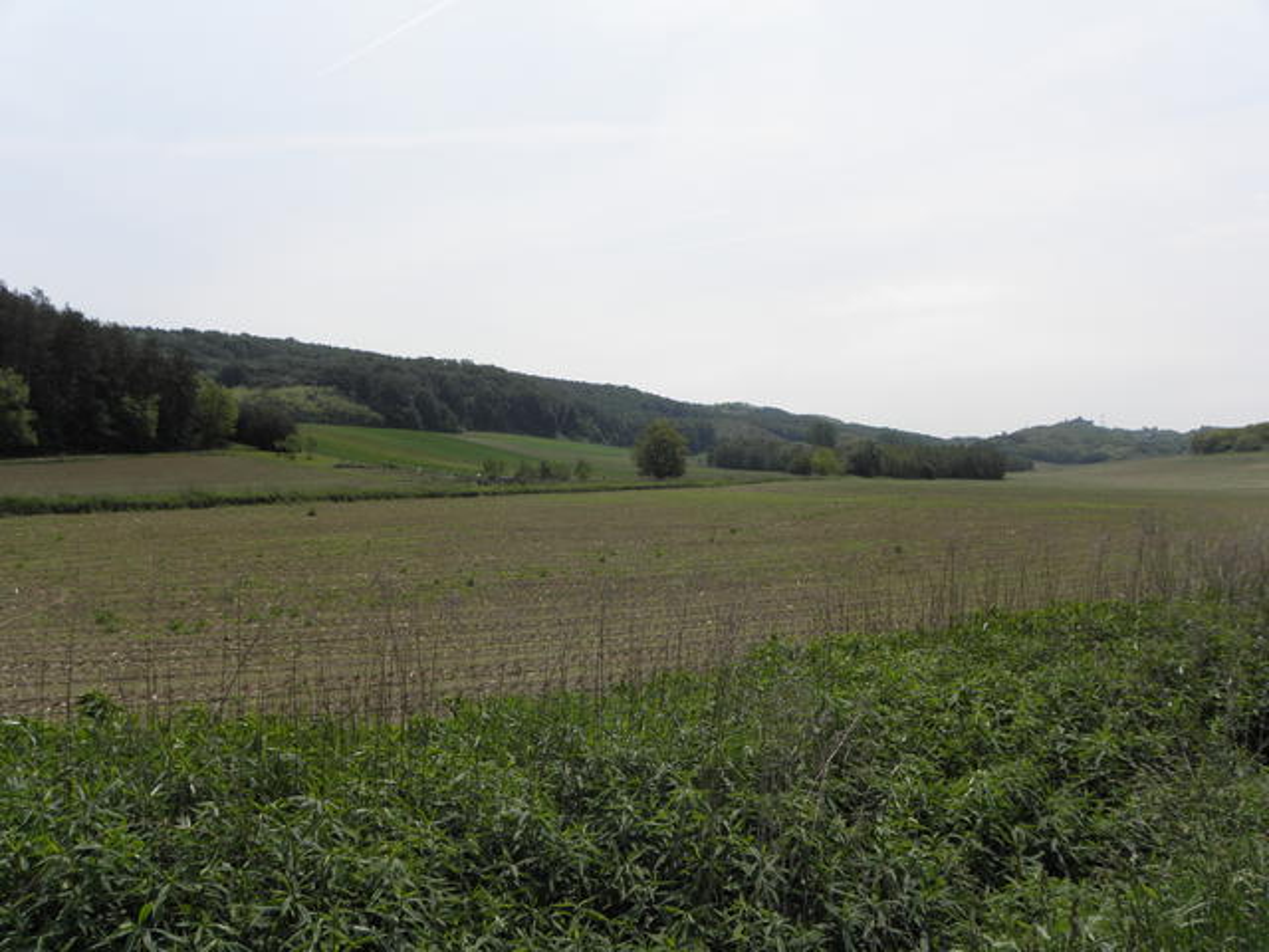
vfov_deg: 51.4
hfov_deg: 65.3
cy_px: 476
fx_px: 990
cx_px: 634
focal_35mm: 27
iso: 64
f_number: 5.6
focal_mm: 4.83
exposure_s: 1/400
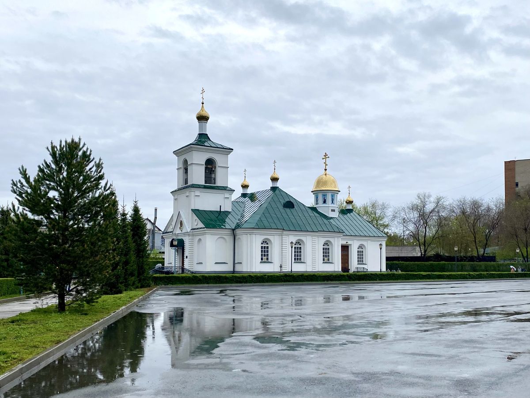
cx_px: 265
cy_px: 199
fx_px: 398
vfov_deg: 53.1
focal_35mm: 26
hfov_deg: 67.3
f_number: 1.8
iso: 32
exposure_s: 1/2410
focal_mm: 4.25
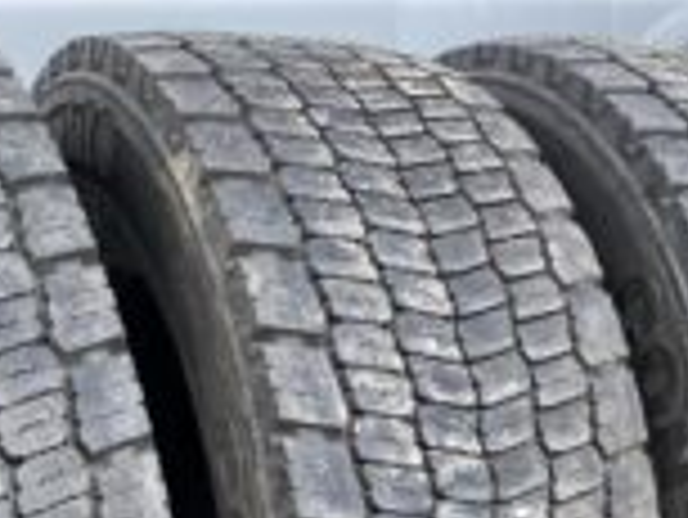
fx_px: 1452
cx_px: 391
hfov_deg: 26.6
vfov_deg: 19.1
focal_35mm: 73
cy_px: 615
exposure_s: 1/1053
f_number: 1.8
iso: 32
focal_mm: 4.25
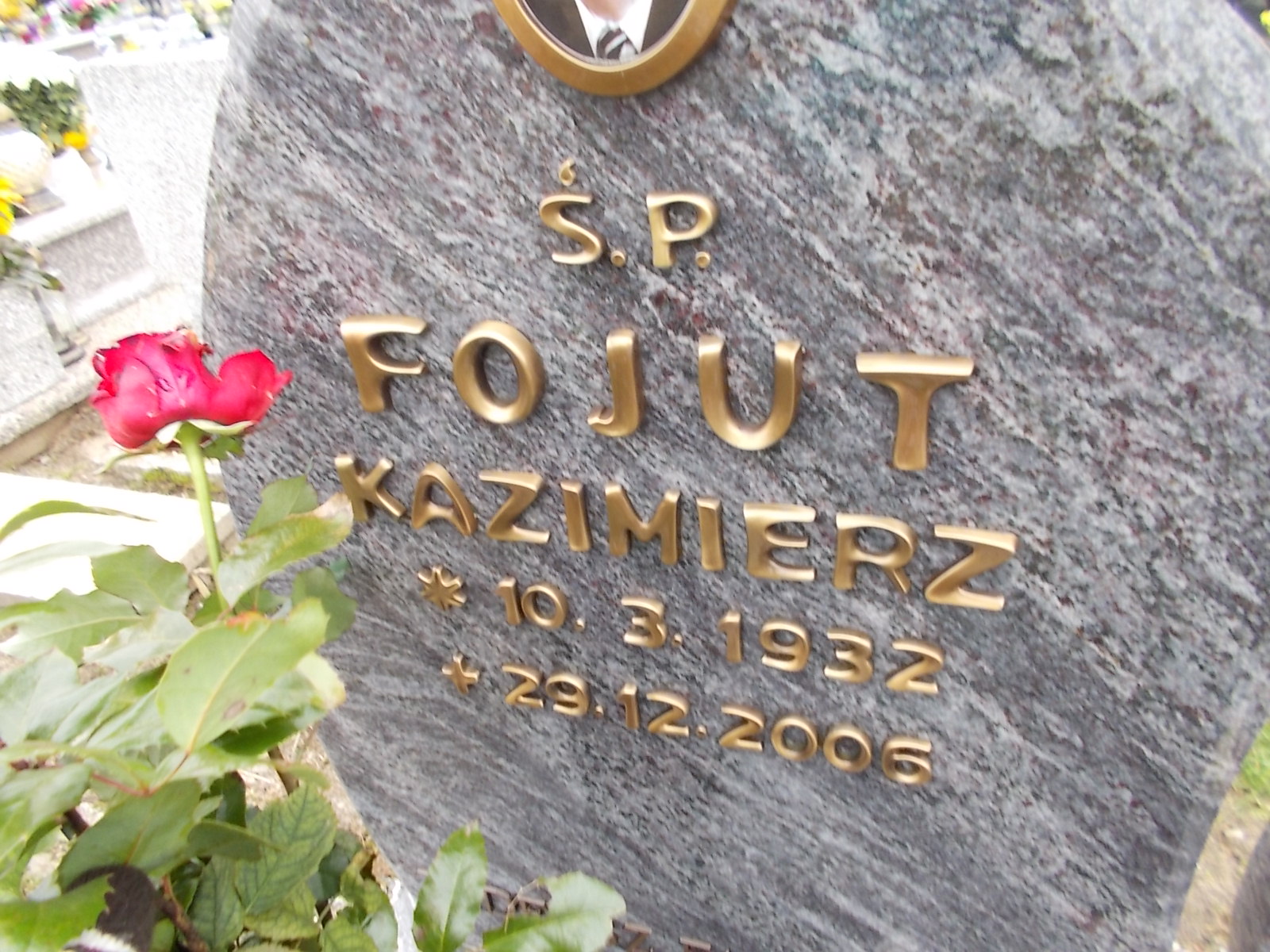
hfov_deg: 67.3
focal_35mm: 26
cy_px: 476
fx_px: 954
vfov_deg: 53.1
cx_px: 635
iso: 140
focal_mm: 4.6
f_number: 3.2
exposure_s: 1/25
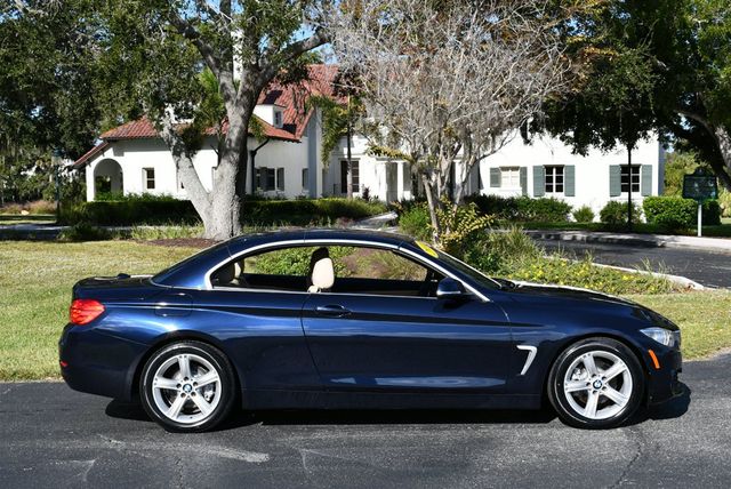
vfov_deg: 26.0
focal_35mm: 52
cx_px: 366
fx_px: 1057
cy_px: 244
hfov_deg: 38.2
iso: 100
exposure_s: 1/320
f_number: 8
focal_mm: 26
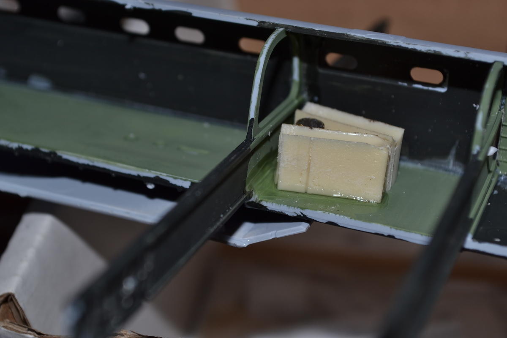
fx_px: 1162
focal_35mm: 82
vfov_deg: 16.6
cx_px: 254
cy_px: 169
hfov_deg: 24.6
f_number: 8
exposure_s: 1/60
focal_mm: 55
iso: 100
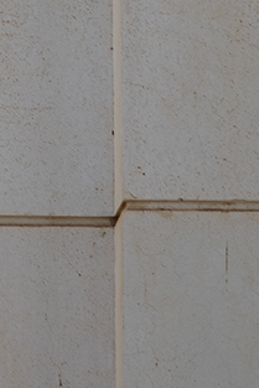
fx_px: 13161
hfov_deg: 1.1
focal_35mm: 1221
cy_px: -481
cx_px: -646
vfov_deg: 1.7
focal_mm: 170
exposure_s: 1/200
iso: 100
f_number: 5.6
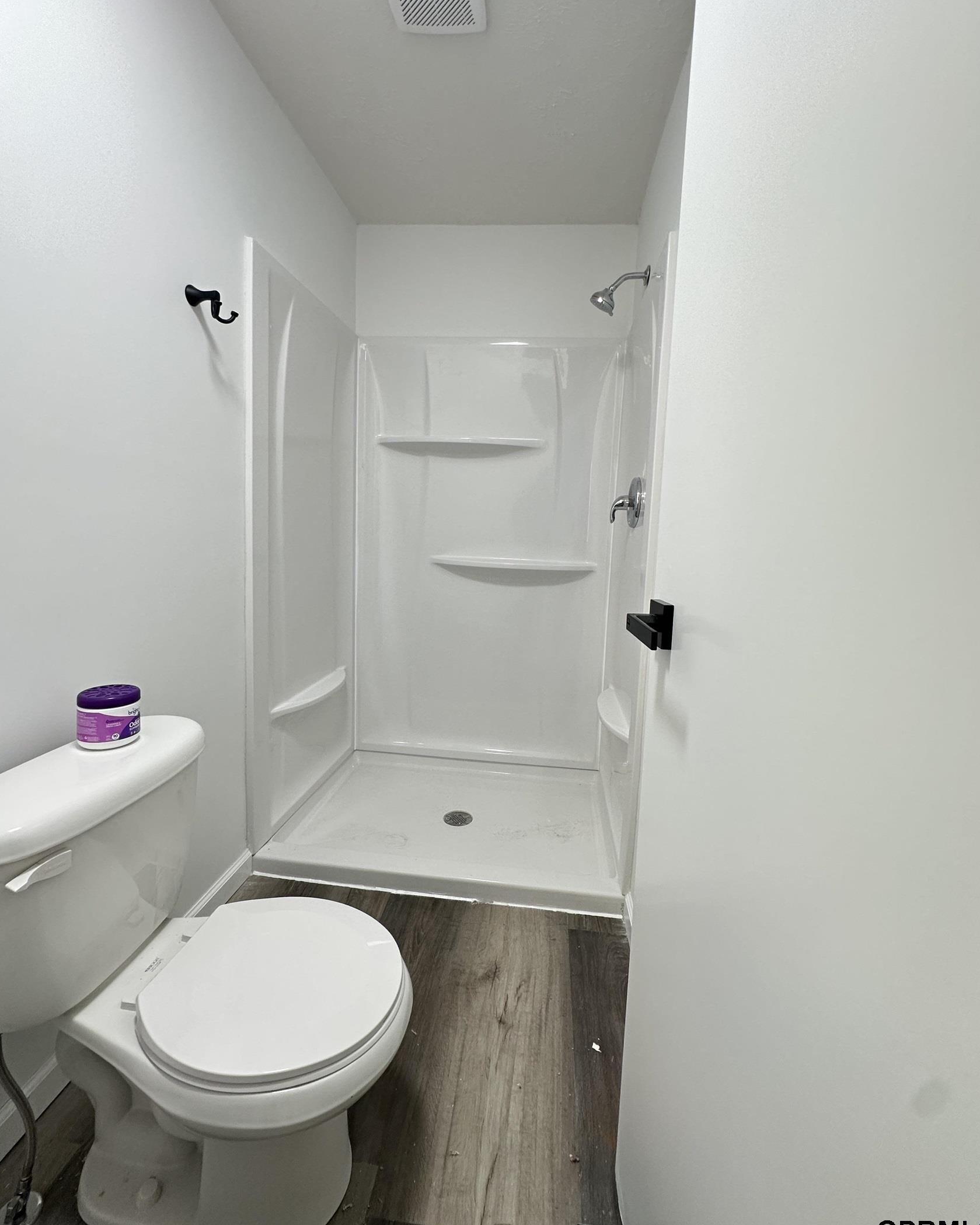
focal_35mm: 15
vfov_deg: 96.7
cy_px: 576
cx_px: 500
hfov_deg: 84.0
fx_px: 544
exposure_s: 1/120
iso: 200
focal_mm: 2.22
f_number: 2.2
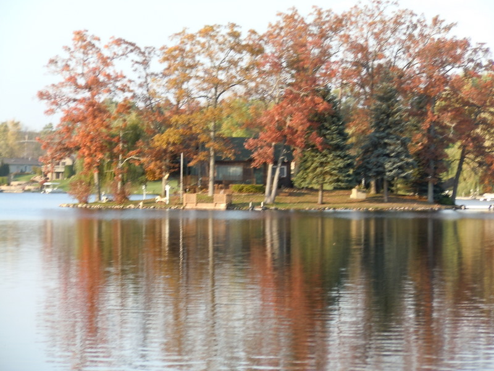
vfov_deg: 8.9
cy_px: 186
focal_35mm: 166
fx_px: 2369
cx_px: 247
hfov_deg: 11.9
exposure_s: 1/100
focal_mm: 29.8
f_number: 5.5
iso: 125
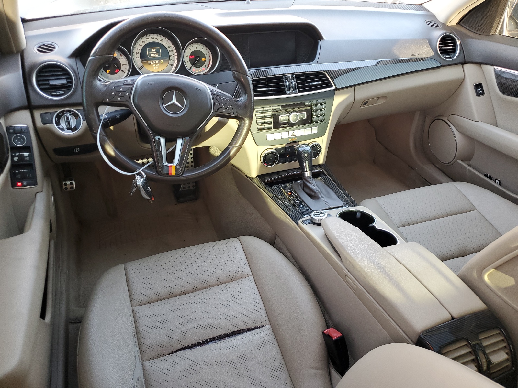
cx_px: 259
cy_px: 194
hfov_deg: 67.3
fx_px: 389
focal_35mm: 26
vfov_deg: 53.1
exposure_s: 1/60.2
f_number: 1.5
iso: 82
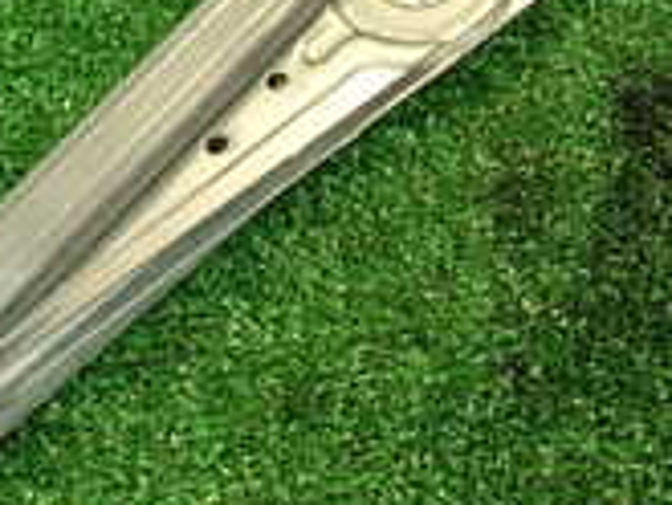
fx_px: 1768
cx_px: 635
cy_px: 12
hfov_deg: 21.0
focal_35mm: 91
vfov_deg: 16.0
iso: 125
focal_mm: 4.5
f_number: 2
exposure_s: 1/60
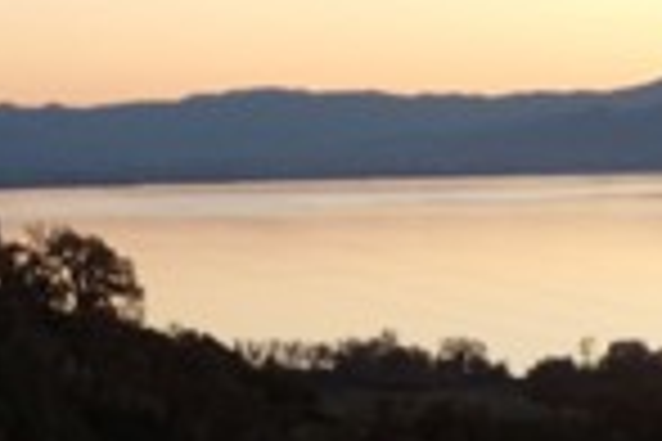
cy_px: 446
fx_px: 3494
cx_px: 540
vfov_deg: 7.2
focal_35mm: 190
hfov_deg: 10.8
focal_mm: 7.6
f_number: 3.4
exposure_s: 1/27
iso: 200
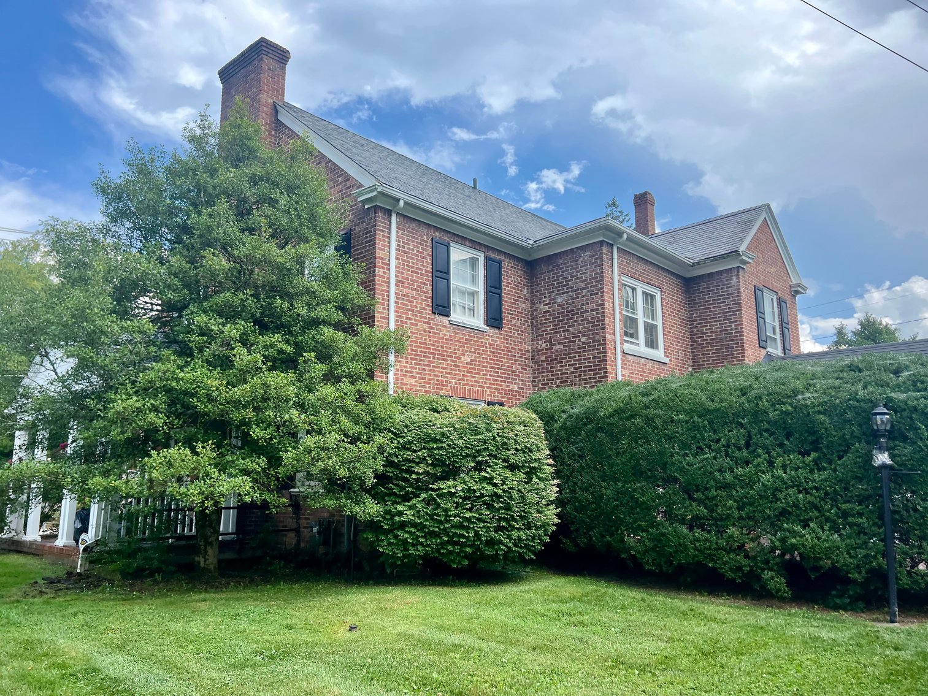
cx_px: 464
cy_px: 348
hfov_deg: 67.3
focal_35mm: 26
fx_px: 697
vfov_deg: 53.1
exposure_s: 1/1669
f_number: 1.5
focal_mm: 5.7
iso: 50
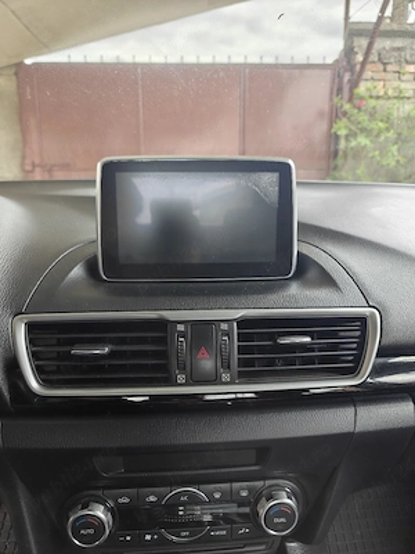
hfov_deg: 58.9
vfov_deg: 73.9
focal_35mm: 23
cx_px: 208
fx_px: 368
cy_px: 277
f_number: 1.6
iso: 200
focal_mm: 6.06
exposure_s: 1/133
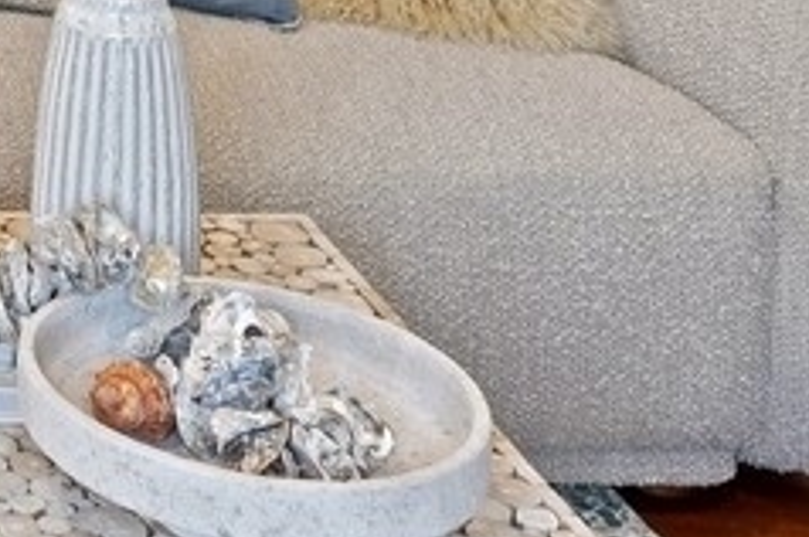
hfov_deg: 18.2
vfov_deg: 12.7
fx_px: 2109
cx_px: -547
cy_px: -537
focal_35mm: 94
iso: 200
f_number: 9
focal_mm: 14
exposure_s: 1/5
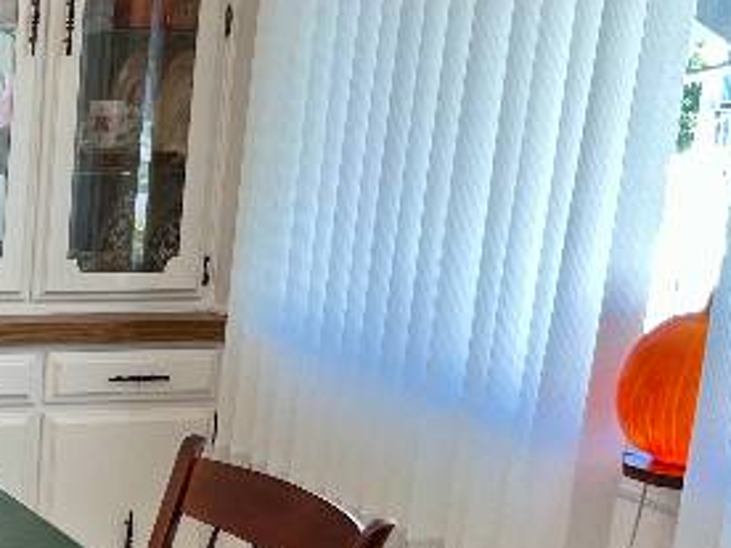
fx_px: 1689
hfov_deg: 20.9
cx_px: -355
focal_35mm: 80
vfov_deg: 18.1
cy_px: 520
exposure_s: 1/120
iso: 125
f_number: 1.6
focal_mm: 5.1
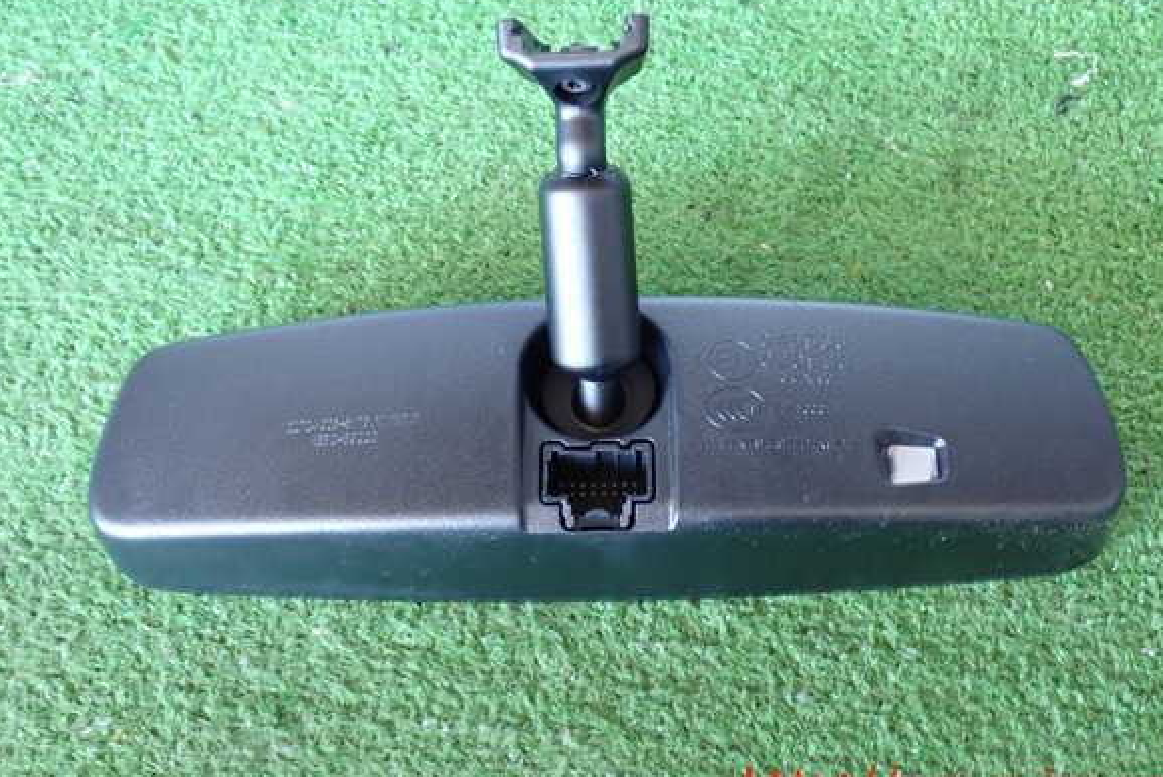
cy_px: 360
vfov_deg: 32.7
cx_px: 596
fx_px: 1325
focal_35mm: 41
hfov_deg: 47.4
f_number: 2.7
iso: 800
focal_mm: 6.83
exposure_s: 1/30
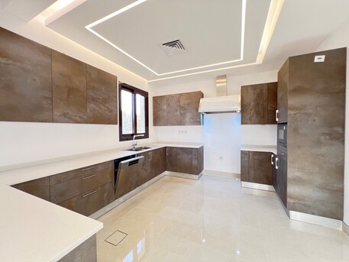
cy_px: 131
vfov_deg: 89.9
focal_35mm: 13
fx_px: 131
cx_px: 174
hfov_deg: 106.2
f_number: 1.8
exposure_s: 1/50
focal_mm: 1.57
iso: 160
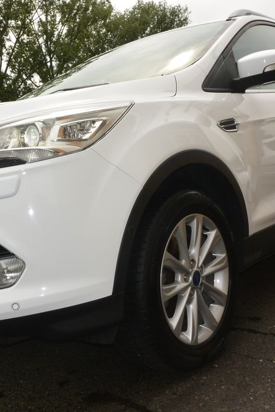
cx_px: 95
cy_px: 204
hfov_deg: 32.4
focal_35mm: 41
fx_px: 469
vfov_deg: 47.4
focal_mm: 10
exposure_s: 1/250
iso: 160
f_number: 9
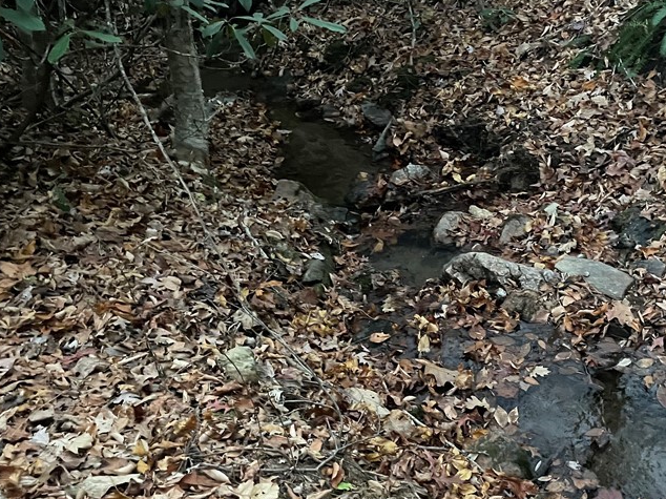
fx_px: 808
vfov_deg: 34.2
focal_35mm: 42
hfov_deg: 44.0
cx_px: 456
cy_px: 295
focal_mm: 4.2
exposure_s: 1/30
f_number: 1.6
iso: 1000
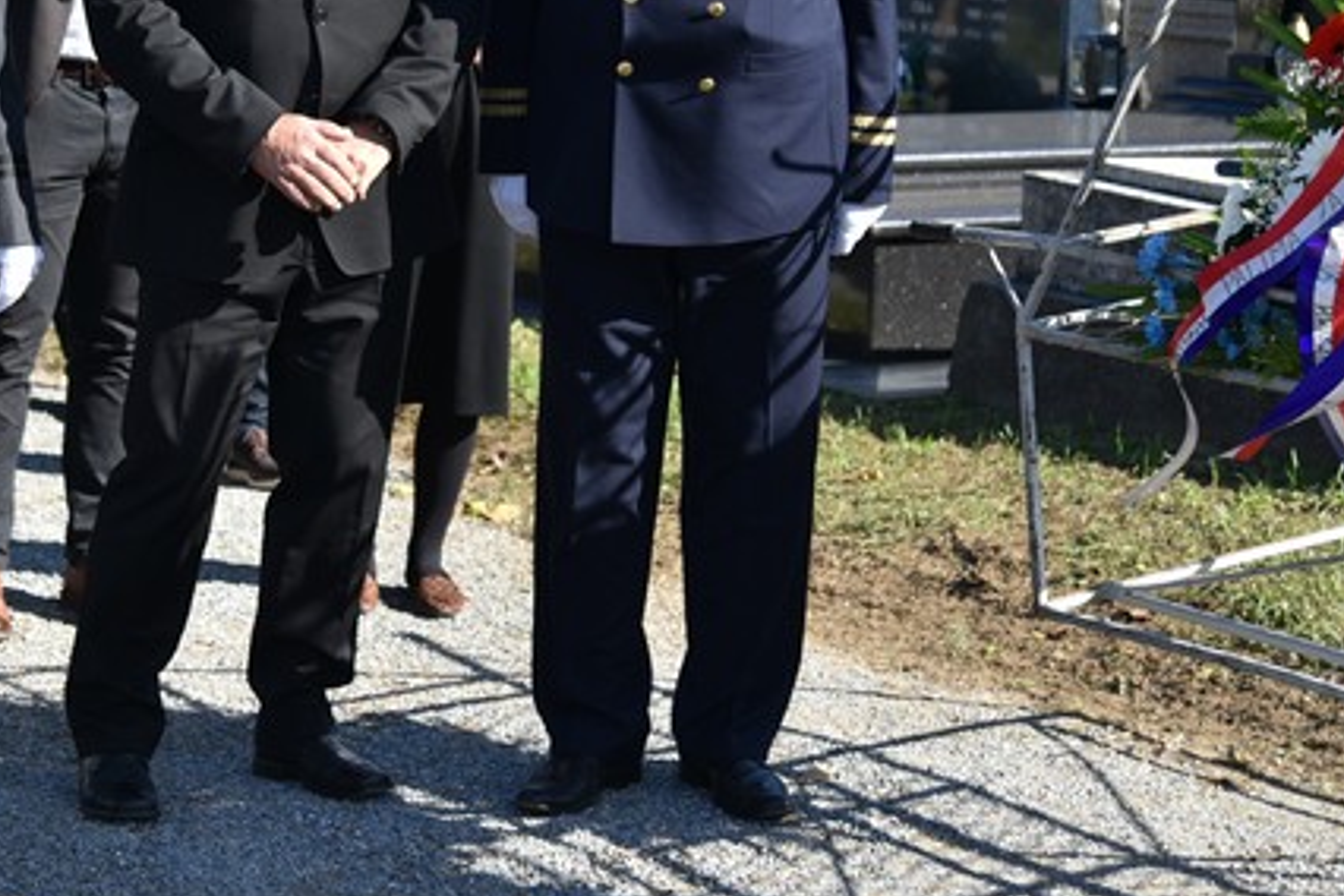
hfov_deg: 20.0
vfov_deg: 13.6
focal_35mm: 100
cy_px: 80
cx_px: 158
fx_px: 3733
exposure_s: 1/1600
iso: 320
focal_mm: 52
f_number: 4
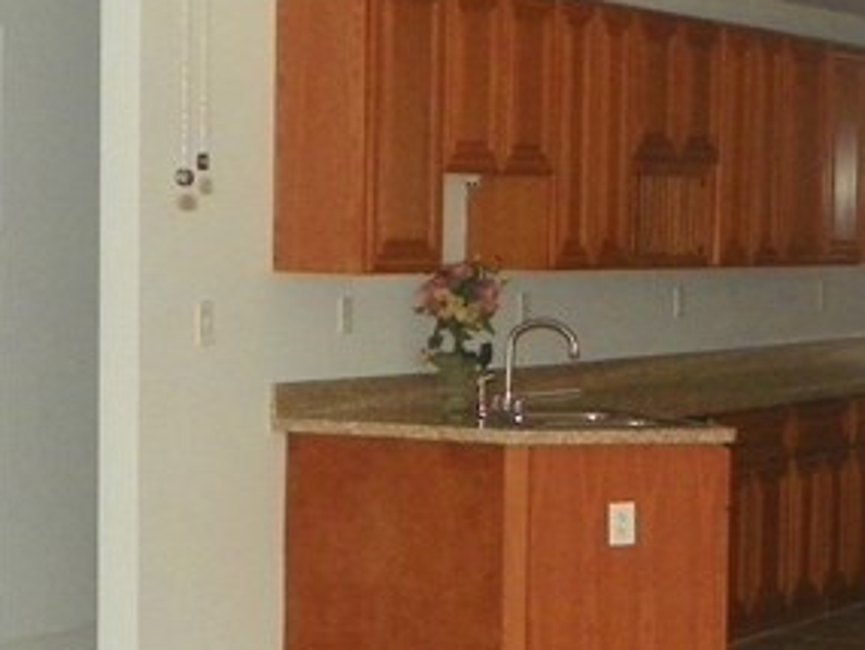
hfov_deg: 15.8
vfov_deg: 12.2
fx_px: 3050
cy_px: 352
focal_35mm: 122
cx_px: 871
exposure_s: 1/125
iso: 250
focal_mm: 6.1
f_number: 3.2
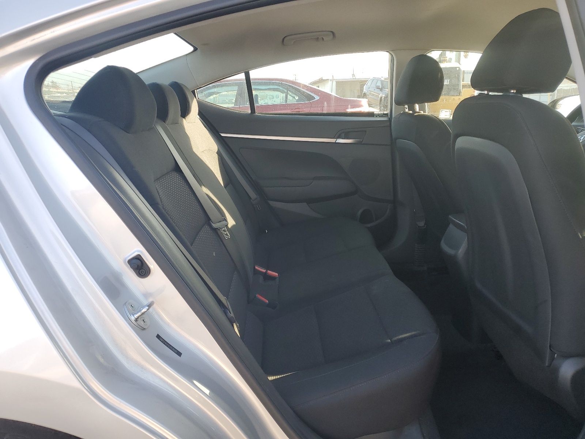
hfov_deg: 67.3
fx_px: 439
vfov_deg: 53.1
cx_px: 292
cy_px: 220
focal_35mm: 26
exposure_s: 1/263
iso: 50
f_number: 1.5
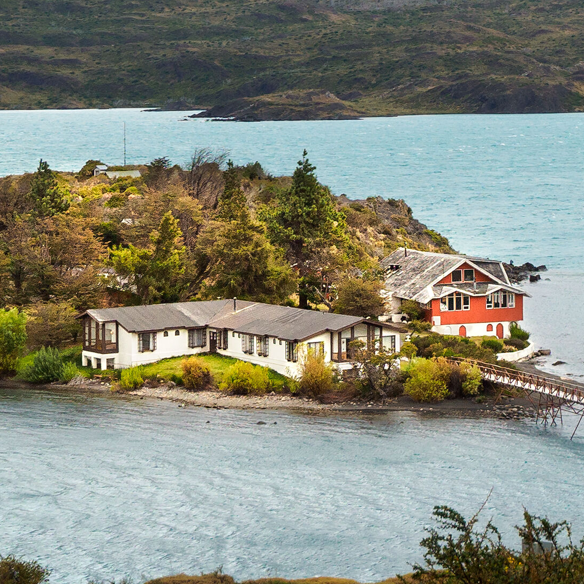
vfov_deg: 23.8
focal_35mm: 70
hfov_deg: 24.6
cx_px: 369
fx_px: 1336
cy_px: 27
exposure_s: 1/400
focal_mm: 18
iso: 200
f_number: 5.6
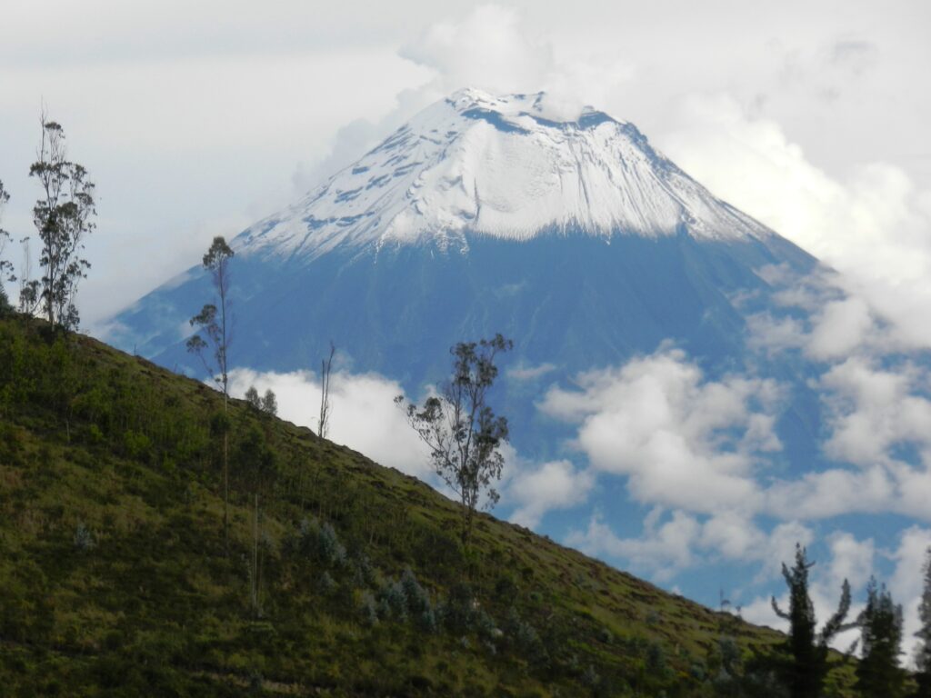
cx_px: 466
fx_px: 8311
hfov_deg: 6.4
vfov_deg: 4.8
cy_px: 349
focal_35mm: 309
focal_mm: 55
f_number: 5.4
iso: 160
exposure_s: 1/400
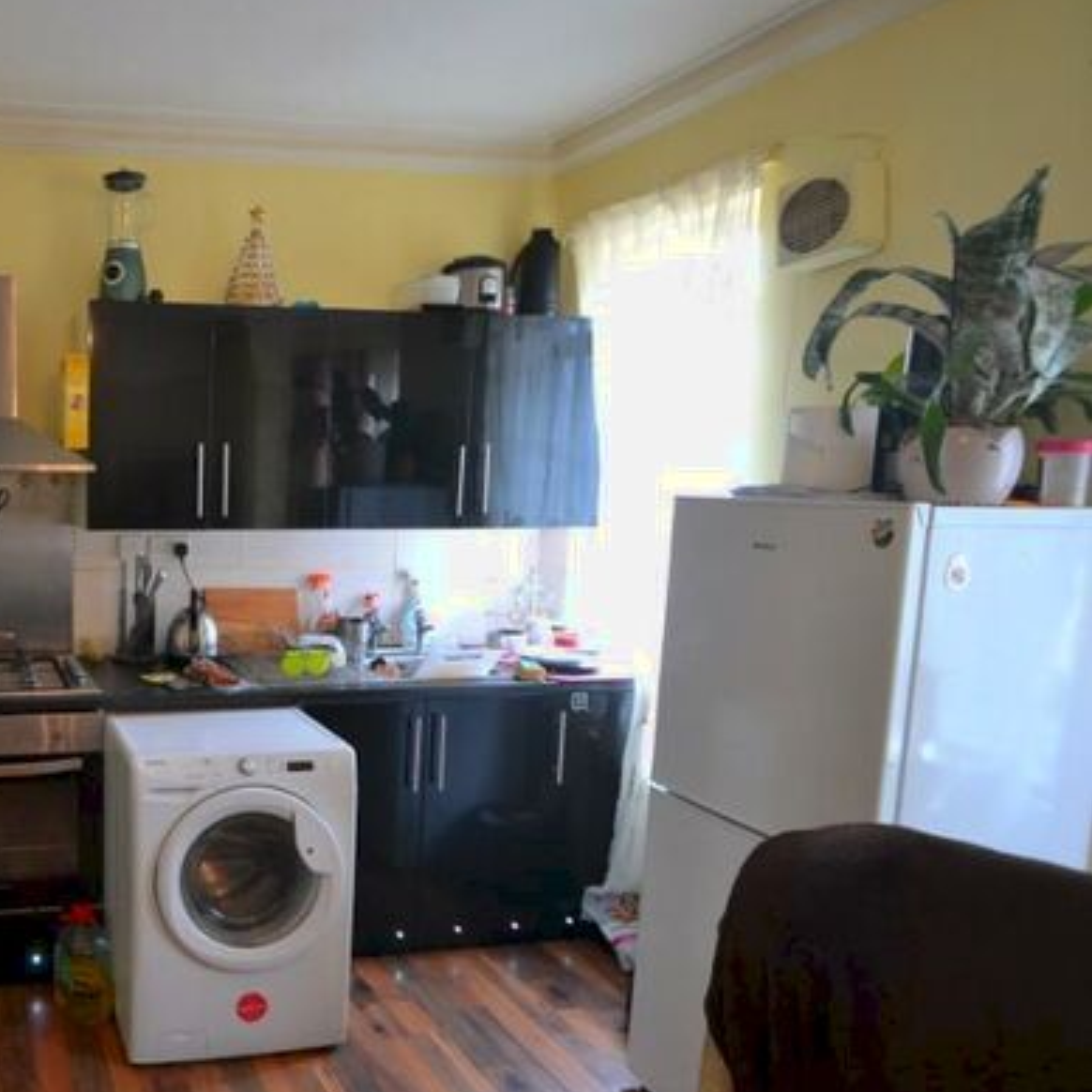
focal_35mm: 23
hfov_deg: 57.7
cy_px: 578
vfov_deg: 67.2
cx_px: 110
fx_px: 821
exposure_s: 1/60
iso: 500
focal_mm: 10
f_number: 3.5
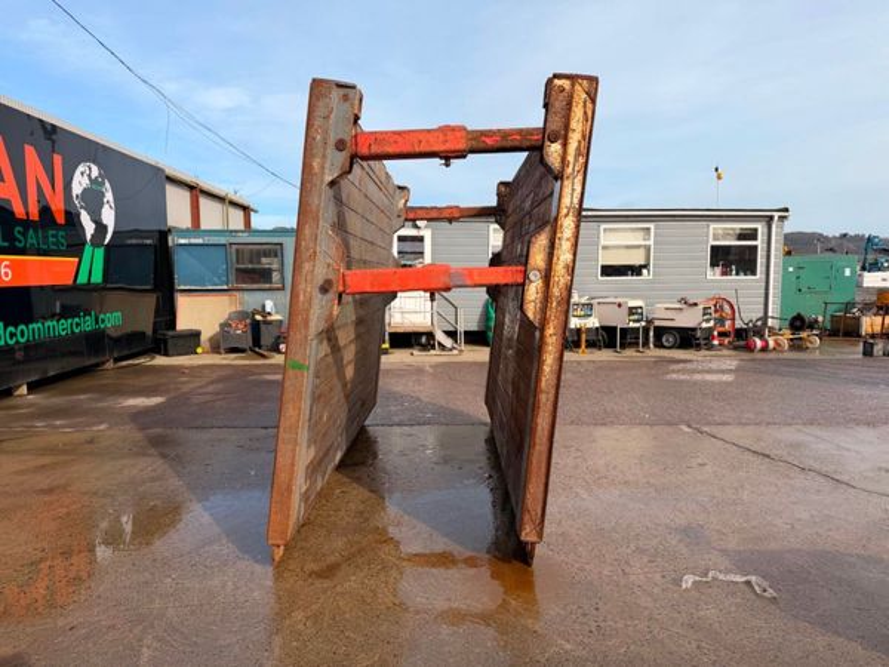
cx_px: 444
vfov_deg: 56.8
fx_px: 616
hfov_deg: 71.6
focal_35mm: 24
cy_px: 334
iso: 80
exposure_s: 1/3425
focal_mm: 6.76
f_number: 1.78
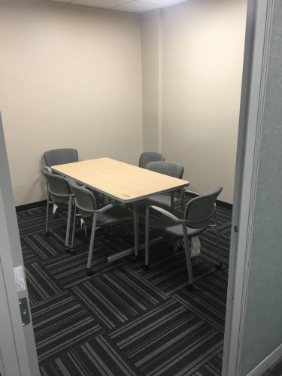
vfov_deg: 61.7
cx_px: 141
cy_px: 188
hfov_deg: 48.2
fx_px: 315
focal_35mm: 29
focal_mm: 4.15
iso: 80
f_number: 2.2
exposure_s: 1/30
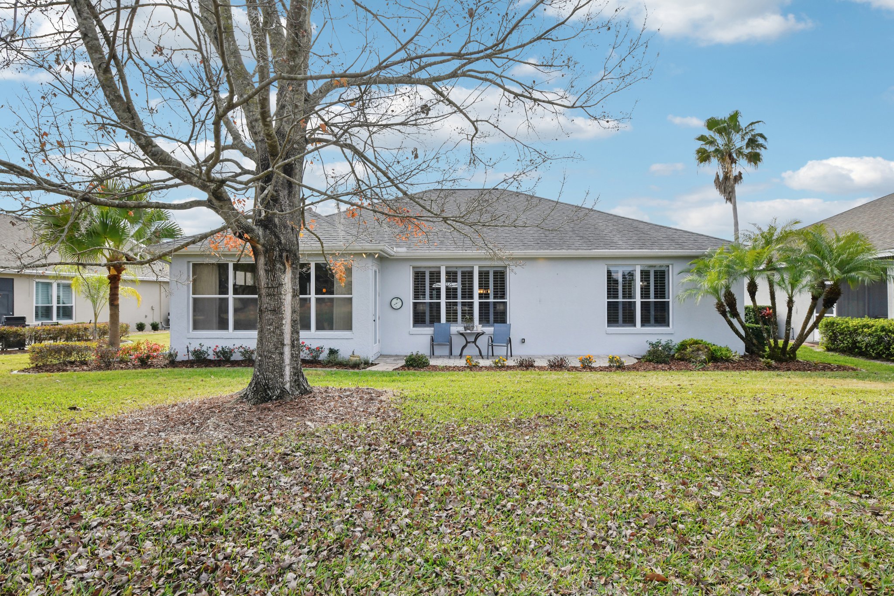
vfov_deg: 64.5
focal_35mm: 19
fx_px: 472
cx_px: 447
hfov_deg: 86.9
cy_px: 298
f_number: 8
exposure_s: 1/800
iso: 400
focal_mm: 19
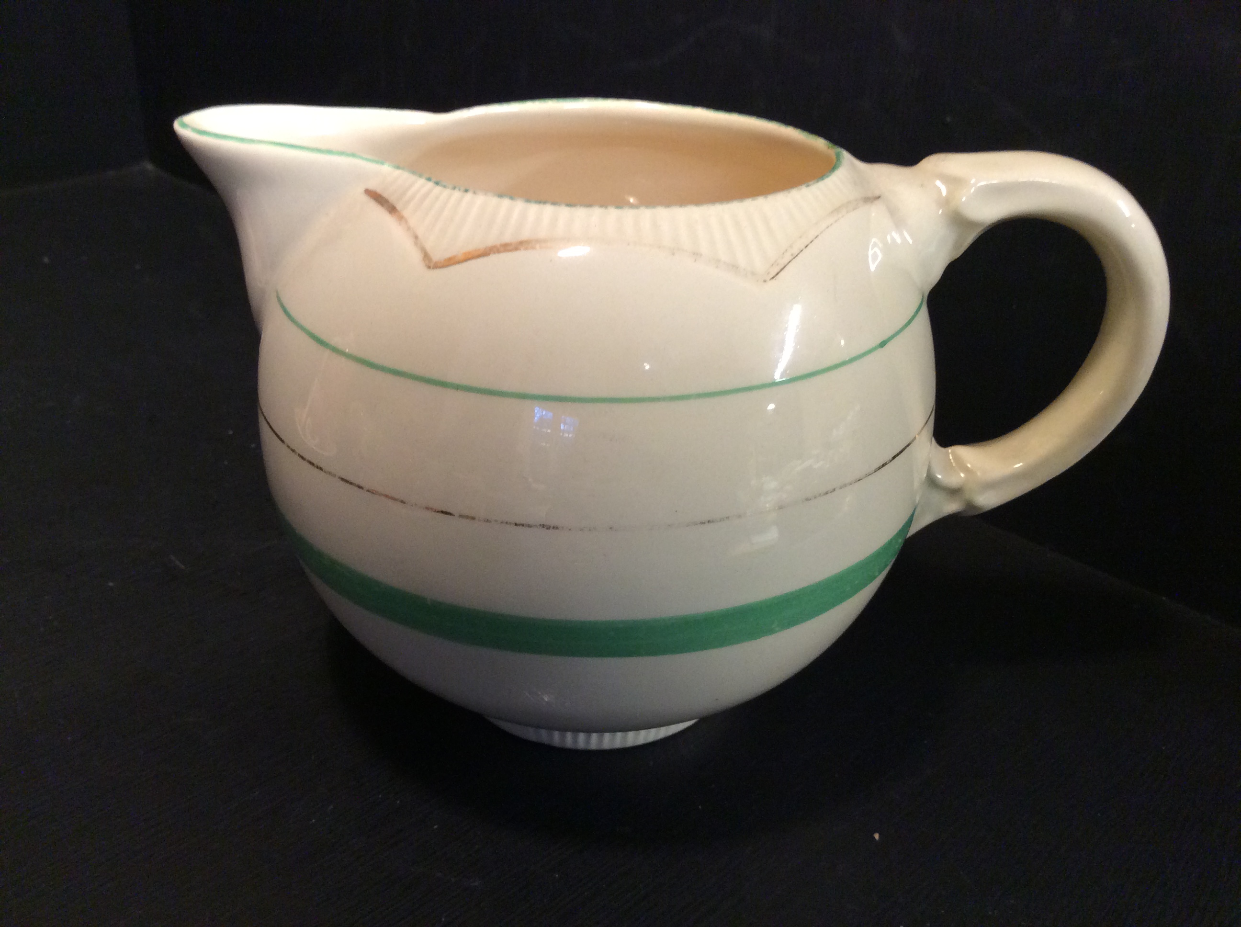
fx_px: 1146
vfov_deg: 44.1
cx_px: 620
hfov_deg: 56.9
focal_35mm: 32
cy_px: 464
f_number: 2.4
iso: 160
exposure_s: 1/25
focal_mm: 3.3
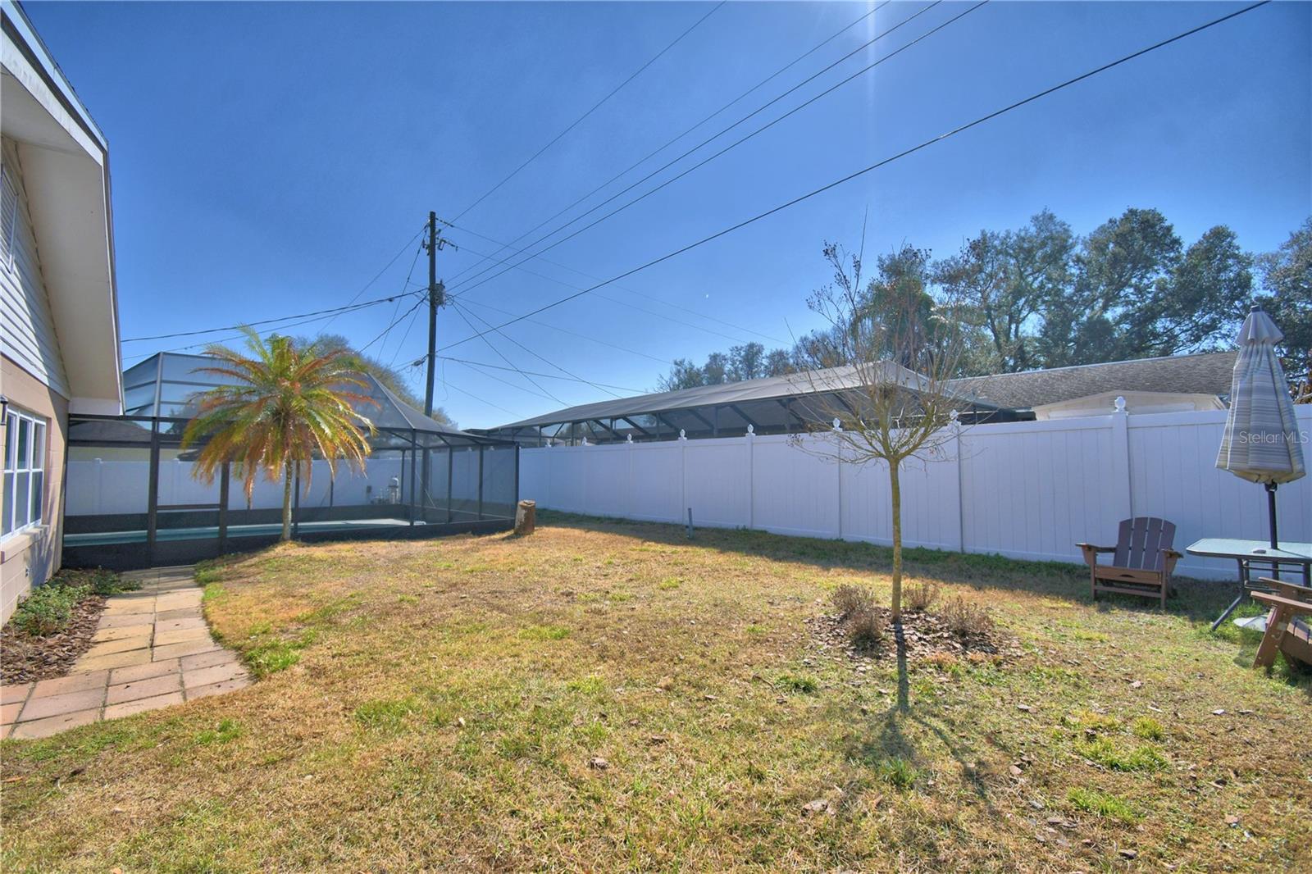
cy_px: 437
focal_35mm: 15
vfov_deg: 77.3
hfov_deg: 100.4
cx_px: 656
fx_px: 547
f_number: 4.5
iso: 100
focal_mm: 10
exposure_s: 1/2500
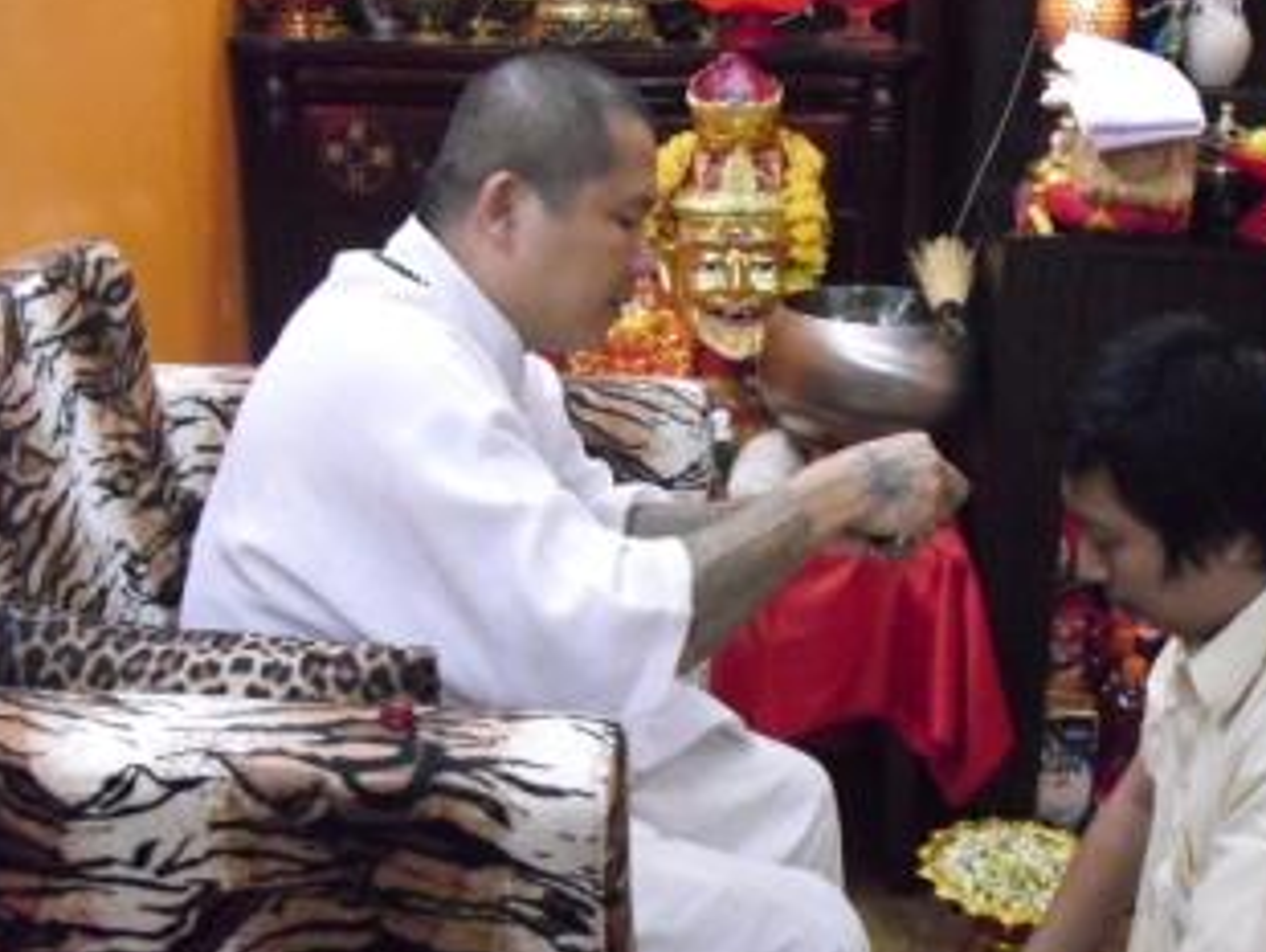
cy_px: 592
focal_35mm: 52
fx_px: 1903
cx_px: 870
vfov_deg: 28.0
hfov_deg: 36.3
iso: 800
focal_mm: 6.3
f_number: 3.1
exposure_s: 1/40
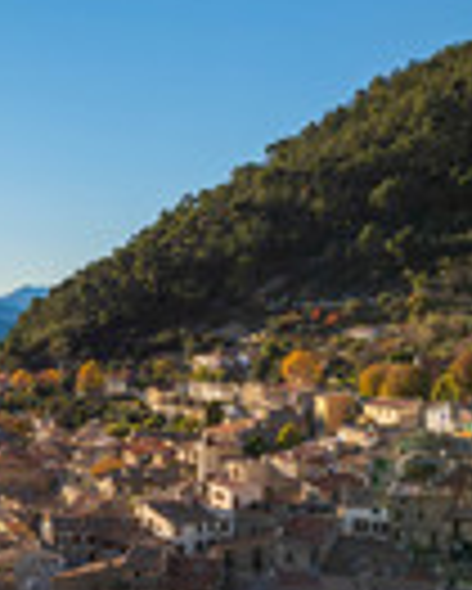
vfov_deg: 28.3
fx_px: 1169
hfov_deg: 20.7
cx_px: -153
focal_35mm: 67
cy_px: 311
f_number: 9
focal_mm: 12.3
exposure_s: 1/100
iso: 100
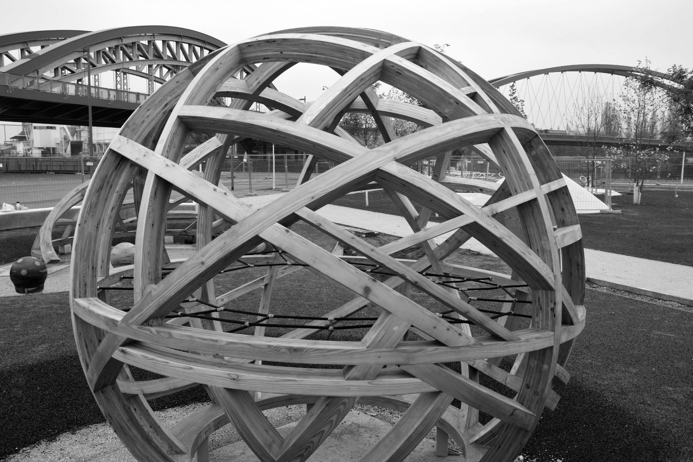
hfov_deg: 57.2
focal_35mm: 33
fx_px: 635
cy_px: 231
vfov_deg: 40.0
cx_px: 346
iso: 400
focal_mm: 22
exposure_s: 1/250
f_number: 8
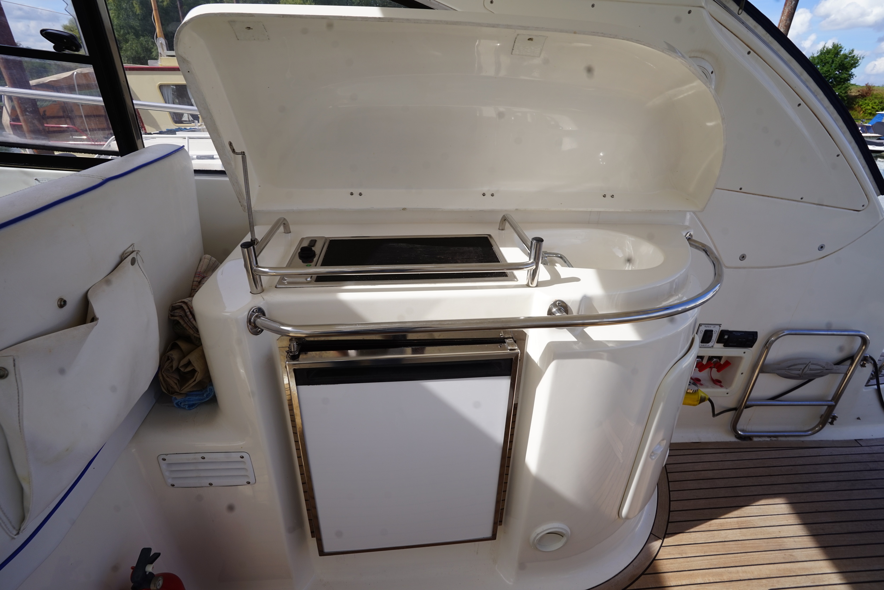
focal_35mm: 17
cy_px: 295
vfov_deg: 70.4
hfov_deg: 93.3
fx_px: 417
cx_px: 442
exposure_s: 1/125
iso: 100
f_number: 11
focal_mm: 17
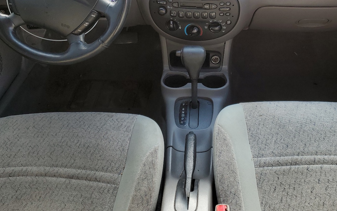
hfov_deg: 48.0
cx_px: 197
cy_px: 73
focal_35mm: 41
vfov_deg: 31.0
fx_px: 376
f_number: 1.5
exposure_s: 1/133
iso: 50
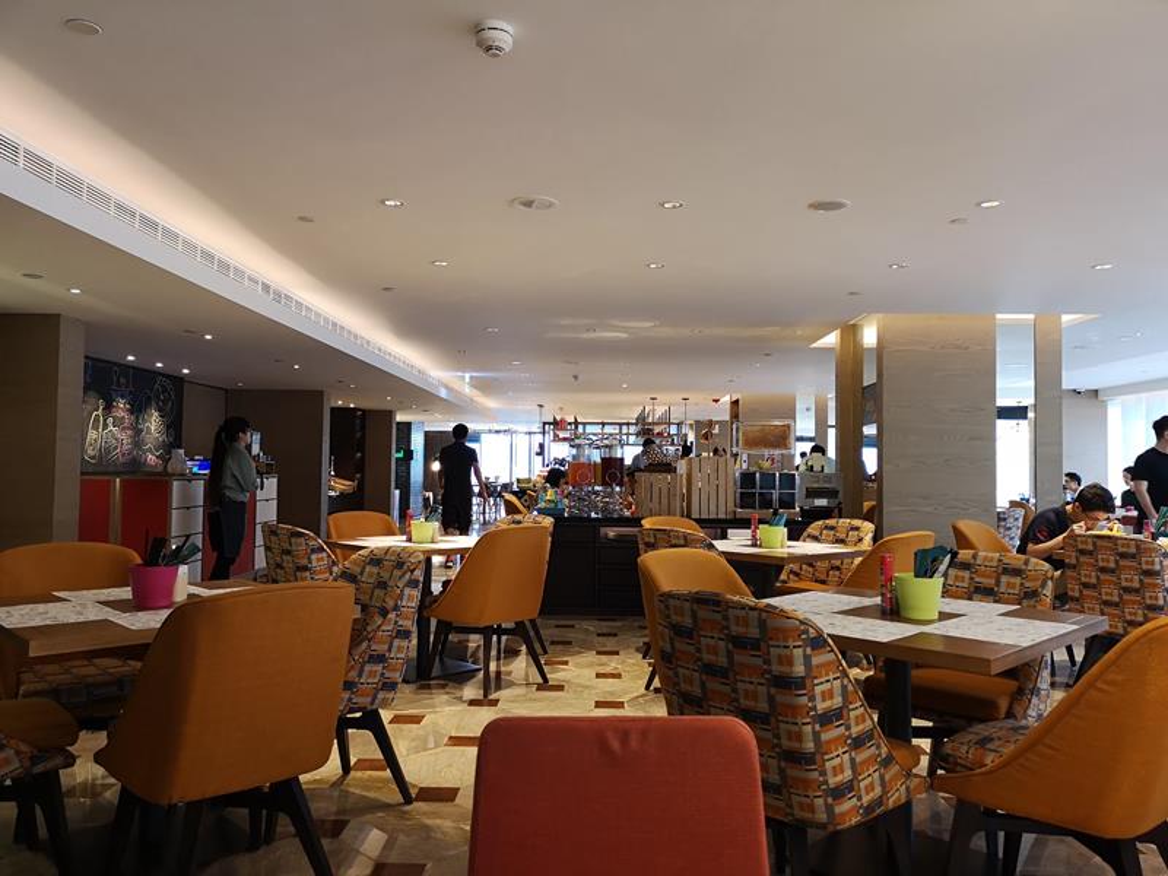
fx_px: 911
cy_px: 438
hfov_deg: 65.3
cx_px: 584
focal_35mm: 27
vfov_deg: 51.4
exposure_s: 1/40
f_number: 1.8
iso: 200
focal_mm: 3.95
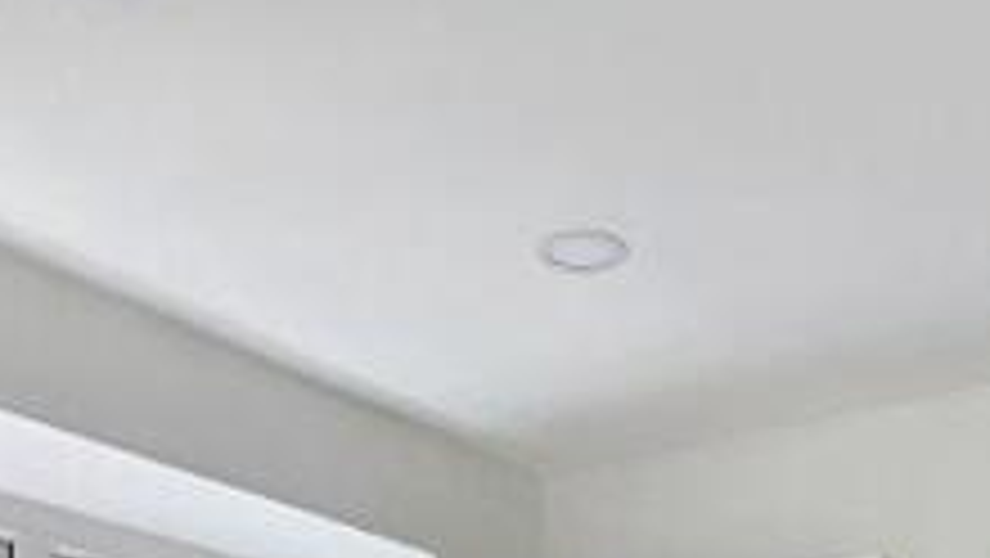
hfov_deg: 31.2
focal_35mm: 66
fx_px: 1733
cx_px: 770
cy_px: 1184
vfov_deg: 14.5
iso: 200
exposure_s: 1/50
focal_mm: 2.2
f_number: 2.2
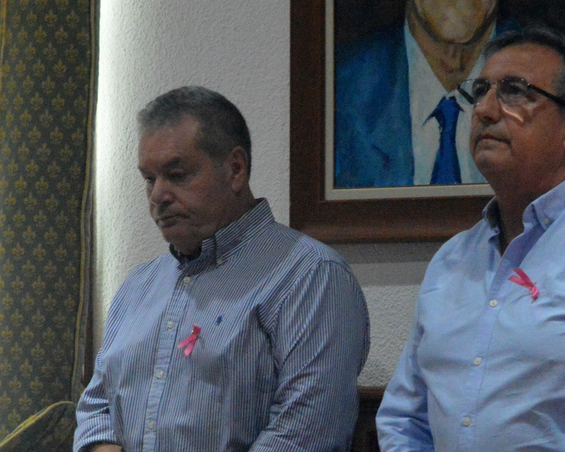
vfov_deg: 12.4
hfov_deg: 15.5
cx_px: 360
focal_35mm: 124
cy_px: 296
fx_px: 2069
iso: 6400
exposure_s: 1/200
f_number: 11
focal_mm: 55
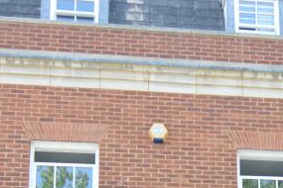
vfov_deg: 15.3
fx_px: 635
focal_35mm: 81
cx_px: 245
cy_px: 300
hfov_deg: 24.5
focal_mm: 15
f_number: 5.6
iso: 140
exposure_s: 1/125
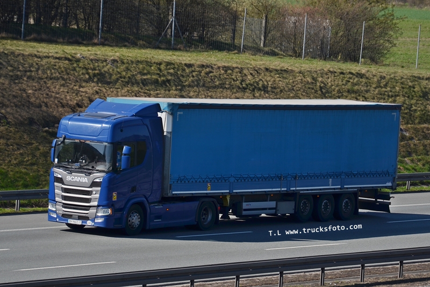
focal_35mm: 158
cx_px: 215
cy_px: 144
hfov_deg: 13.0
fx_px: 1881
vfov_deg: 8.7
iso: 100
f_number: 5.6
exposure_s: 1/800
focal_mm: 105
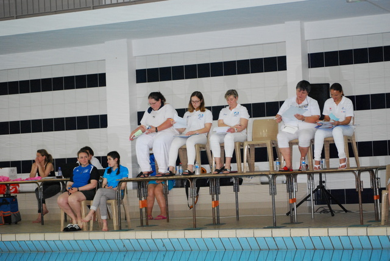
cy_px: 130
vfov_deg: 14.1
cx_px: 195
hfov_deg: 20.9
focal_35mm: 98
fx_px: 1057
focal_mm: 65
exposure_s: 1/125
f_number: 4.2
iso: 1100
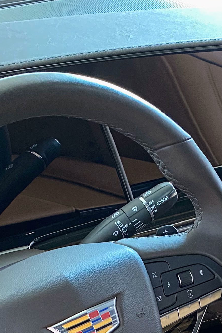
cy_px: 489
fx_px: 768
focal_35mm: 83
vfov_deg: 21.0
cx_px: 158
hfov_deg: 16.4
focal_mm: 4.25
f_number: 1.8
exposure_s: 1/60
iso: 250
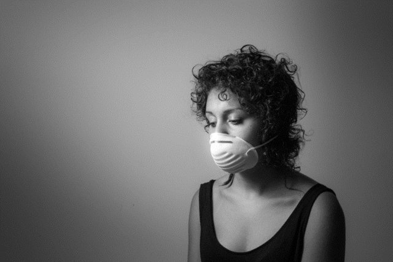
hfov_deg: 38.9
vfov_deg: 26.5
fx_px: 557
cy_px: 131
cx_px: 196
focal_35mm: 51
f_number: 11
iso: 200
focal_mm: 34
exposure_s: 1/160
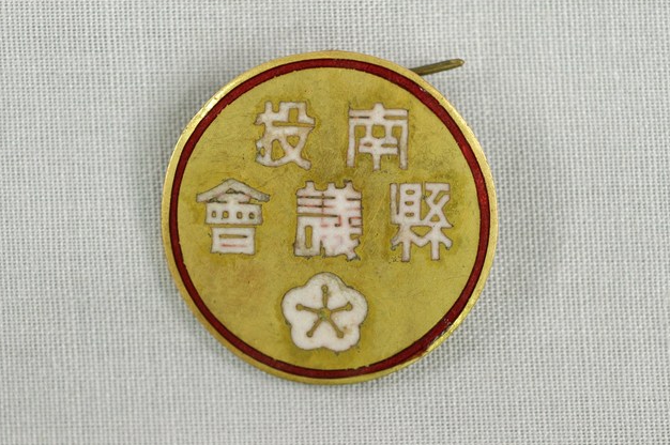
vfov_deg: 14.8
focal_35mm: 92
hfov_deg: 22.2
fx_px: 1710
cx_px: 330
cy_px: 224
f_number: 7.1
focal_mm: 60
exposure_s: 1/15
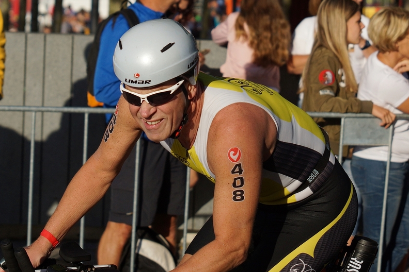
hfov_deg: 19.3
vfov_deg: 12.9
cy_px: 135
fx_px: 1204
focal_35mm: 106
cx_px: 203
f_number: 4
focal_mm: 70
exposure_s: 1/3200
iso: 200
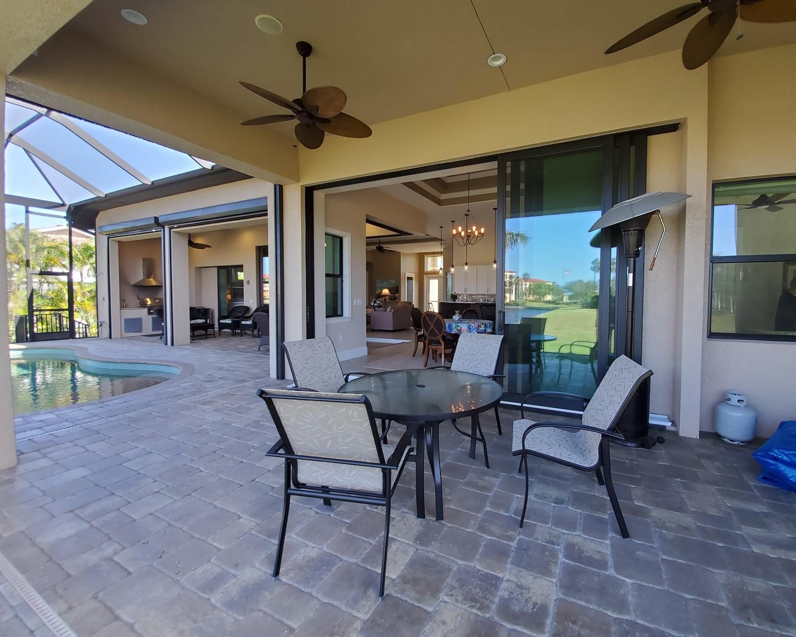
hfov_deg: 100.6
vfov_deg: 88.0
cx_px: 423
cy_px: 312
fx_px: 330
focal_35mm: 14
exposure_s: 1/59
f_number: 2.2
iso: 64
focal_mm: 1.8
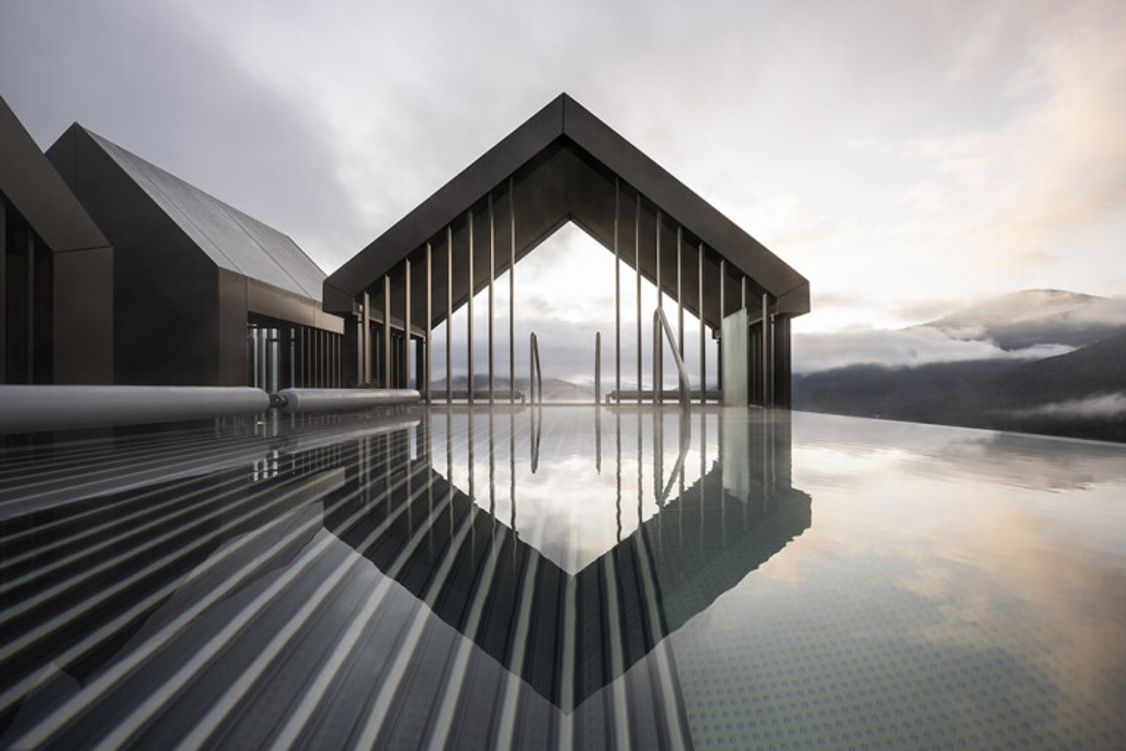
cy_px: 376
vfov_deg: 77.3
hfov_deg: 100.4
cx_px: 563
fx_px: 469
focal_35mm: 15
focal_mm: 15
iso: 250
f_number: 7.1
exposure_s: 1/100
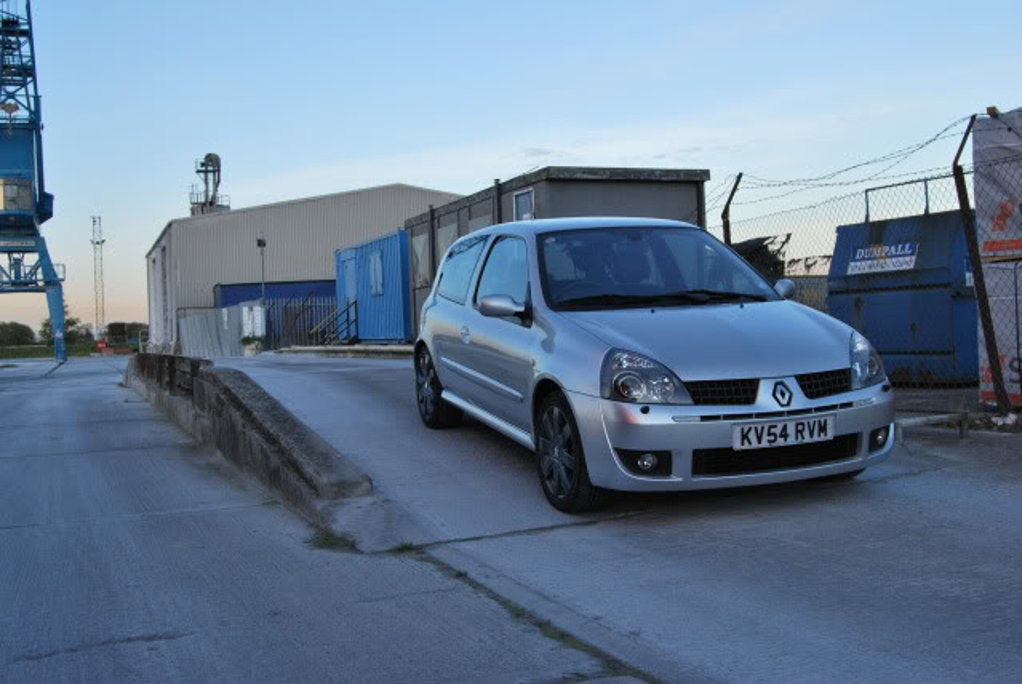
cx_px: 511
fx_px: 1109
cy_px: 342
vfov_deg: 34.3
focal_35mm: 39
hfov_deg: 49.5
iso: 400
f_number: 11
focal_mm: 26
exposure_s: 1/60
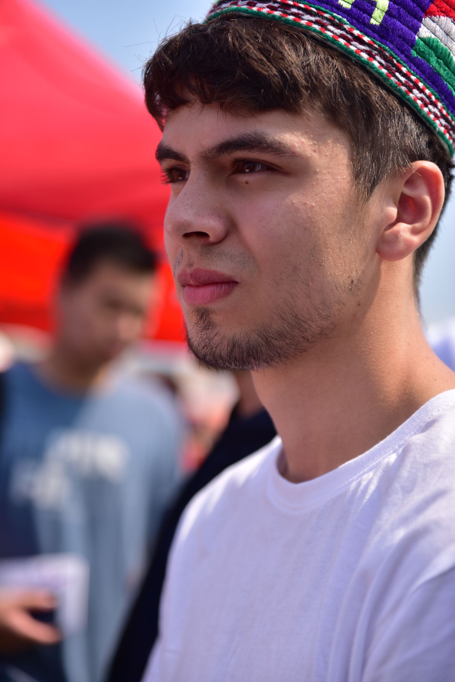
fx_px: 1326
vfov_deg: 28.8
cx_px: 228
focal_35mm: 70
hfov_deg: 19.5
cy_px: 341
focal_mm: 70
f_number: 2.8
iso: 100
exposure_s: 1/2000
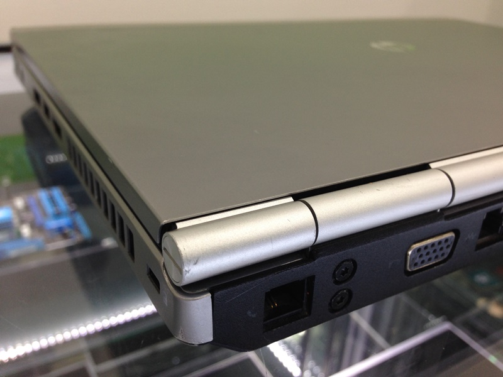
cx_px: 252
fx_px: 480
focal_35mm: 33
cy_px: 188
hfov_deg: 55.4
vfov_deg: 42.9
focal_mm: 4.12
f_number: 2.4
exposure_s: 1/40
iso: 50
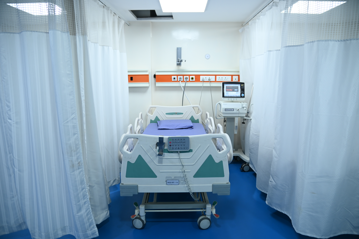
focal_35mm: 24
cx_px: 180
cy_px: 120
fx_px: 239
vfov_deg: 53.1
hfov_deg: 73.8
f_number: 4
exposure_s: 1/125
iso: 800
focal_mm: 24
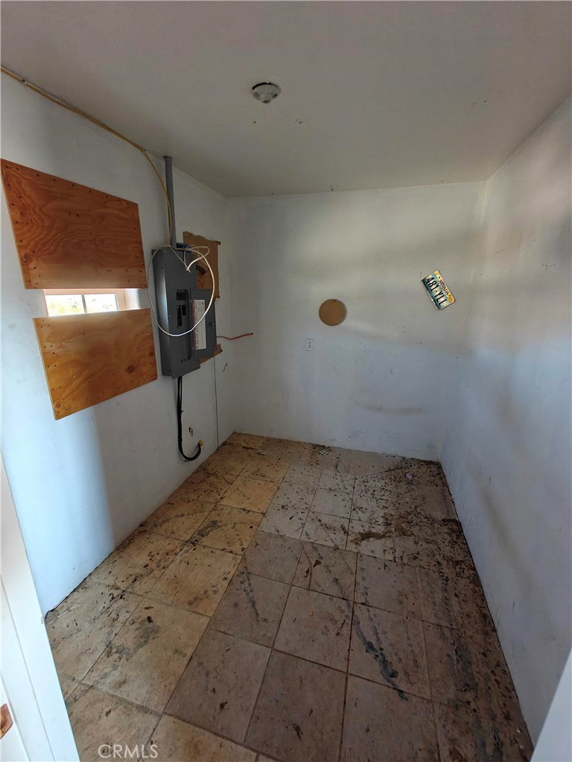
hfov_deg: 85.7
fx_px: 308
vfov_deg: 102.1
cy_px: 381
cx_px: 286
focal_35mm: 14
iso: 1600
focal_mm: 2.62
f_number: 2.2
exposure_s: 1/21
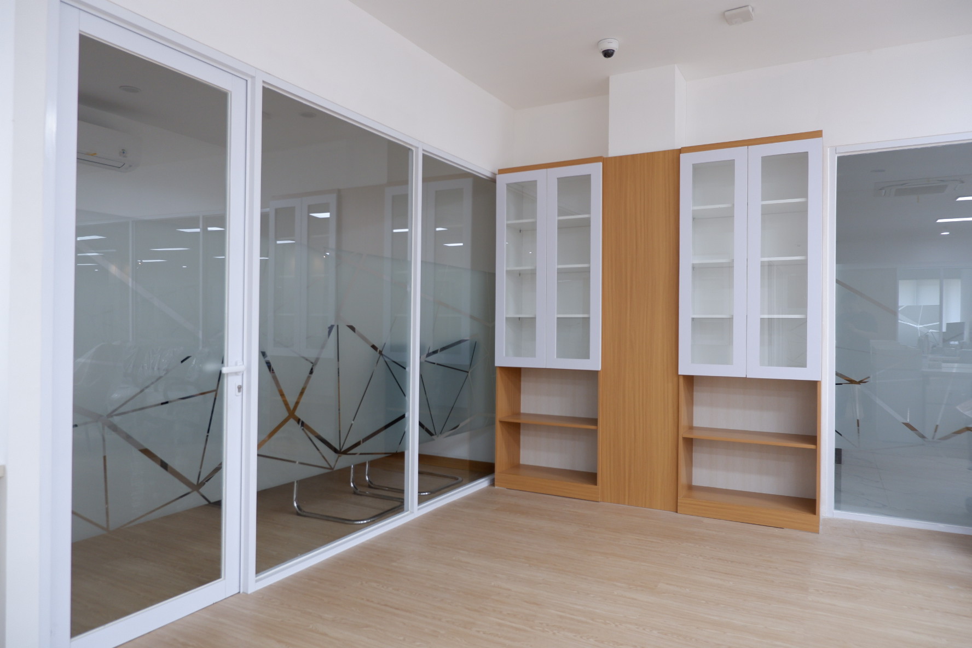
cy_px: 324
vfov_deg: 55.1
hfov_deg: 76.1
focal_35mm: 23
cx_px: 486
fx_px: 621
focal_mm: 15.2
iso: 400
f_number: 3.5
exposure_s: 1/25
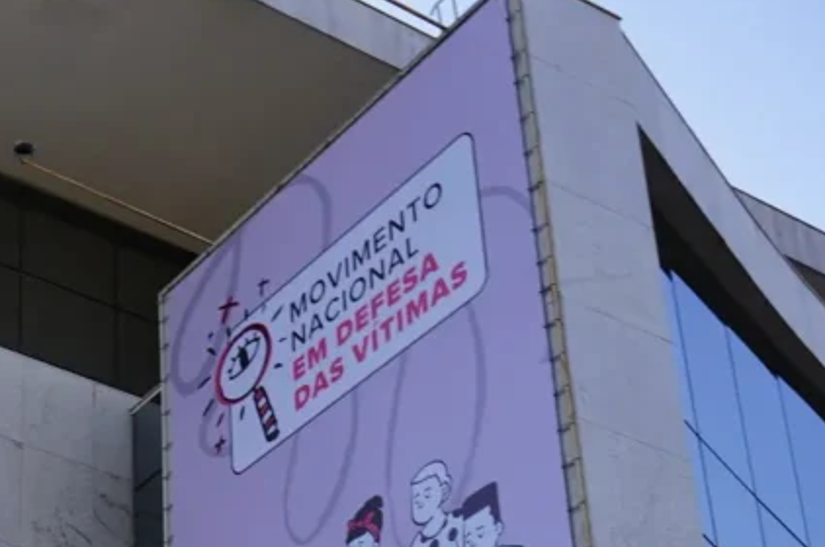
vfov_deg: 15.5
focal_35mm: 85
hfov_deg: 23.2
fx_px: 1945
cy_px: 628
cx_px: 45
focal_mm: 35
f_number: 7.1
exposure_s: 1/100
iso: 100
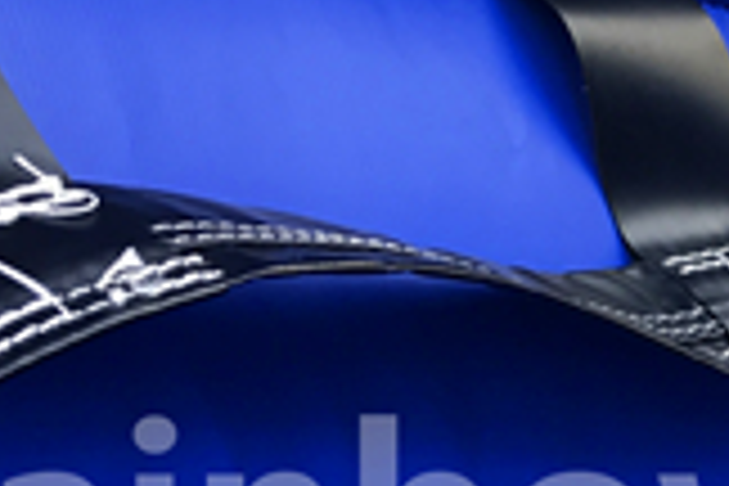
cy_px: 520
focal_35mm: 135
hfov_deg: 13.9
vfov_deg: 10.1
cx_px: 1224
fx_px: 2734
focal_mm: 3.99
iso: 20
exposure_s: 1/149
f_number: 1.8
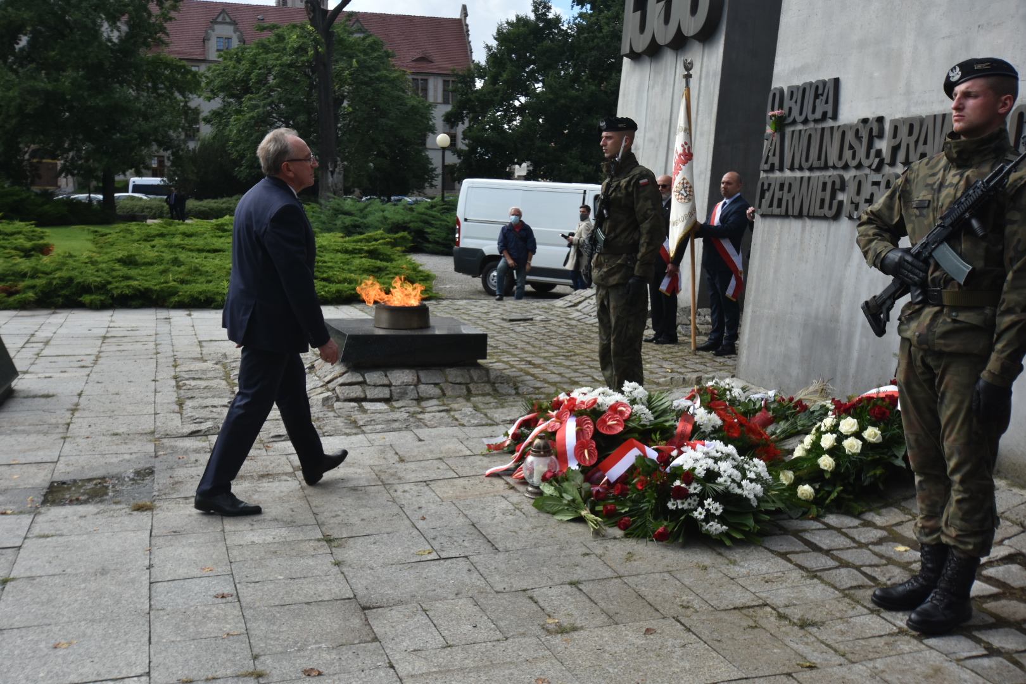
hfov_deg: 53.1
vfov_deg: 36.9
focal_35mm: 36
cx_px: 513
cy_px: 342
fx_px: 1026
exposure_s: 1/400
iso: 400
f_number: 10
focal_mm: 24
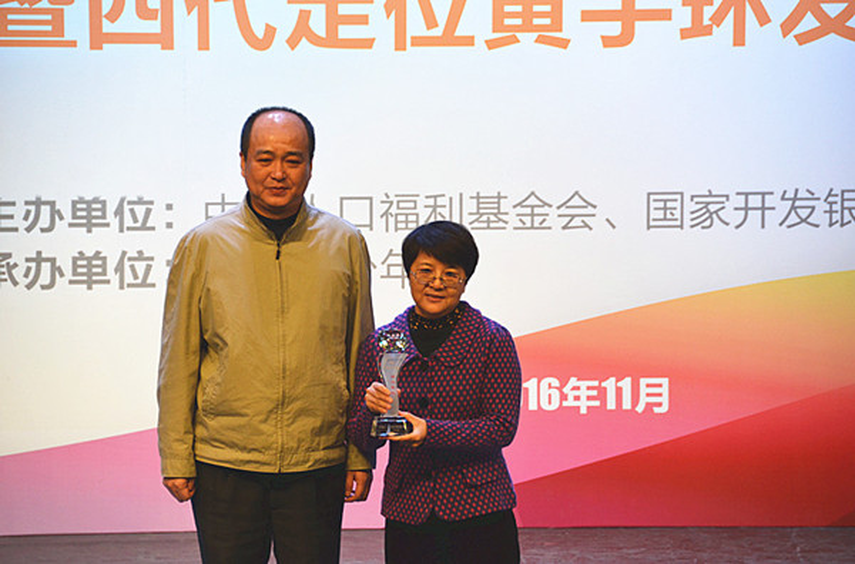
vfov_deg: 5.4
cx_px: 428
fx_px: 6037
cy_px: 282
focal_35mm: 255
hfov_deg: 8.1
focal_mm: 170
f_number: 5.6
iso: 640
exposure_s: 1/250
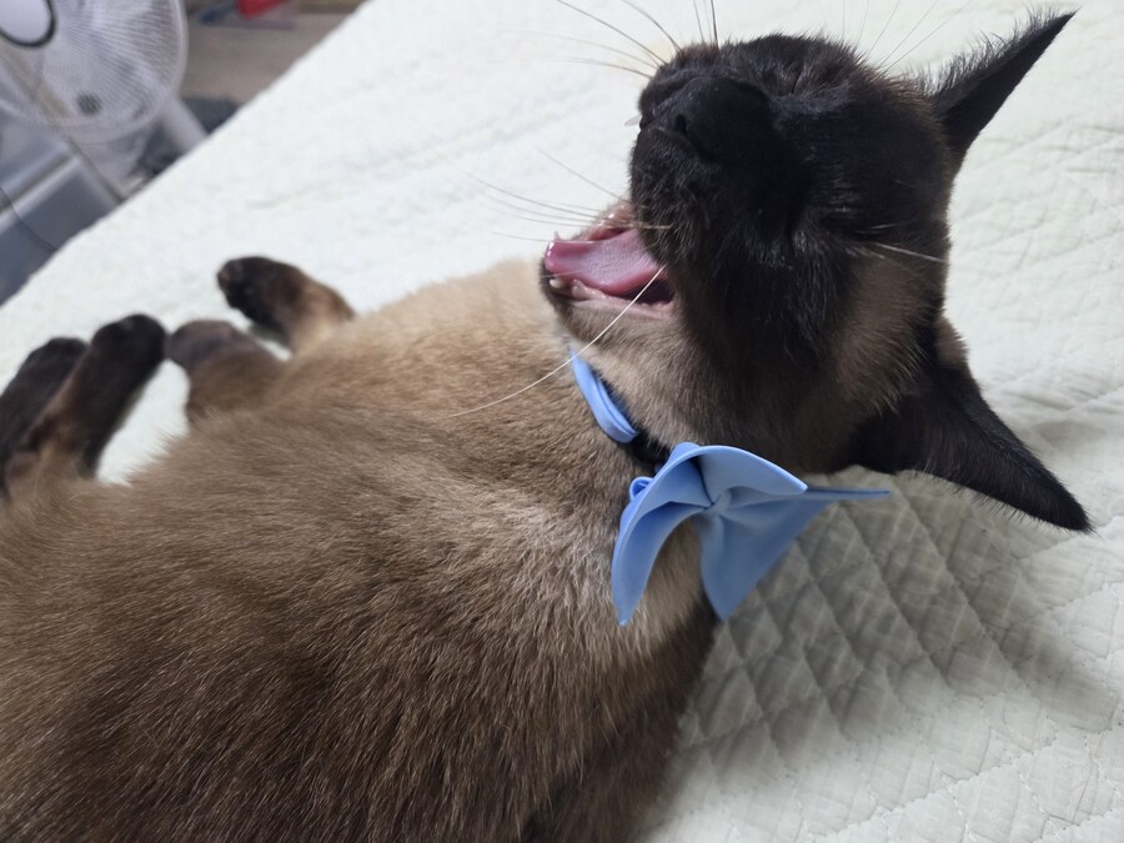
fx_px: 747
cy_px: 422
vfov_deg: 58.9
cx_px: 562
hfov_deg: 73.9
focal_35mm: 23
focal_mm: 5.4
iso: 640
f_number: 1.8
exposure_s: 1/120
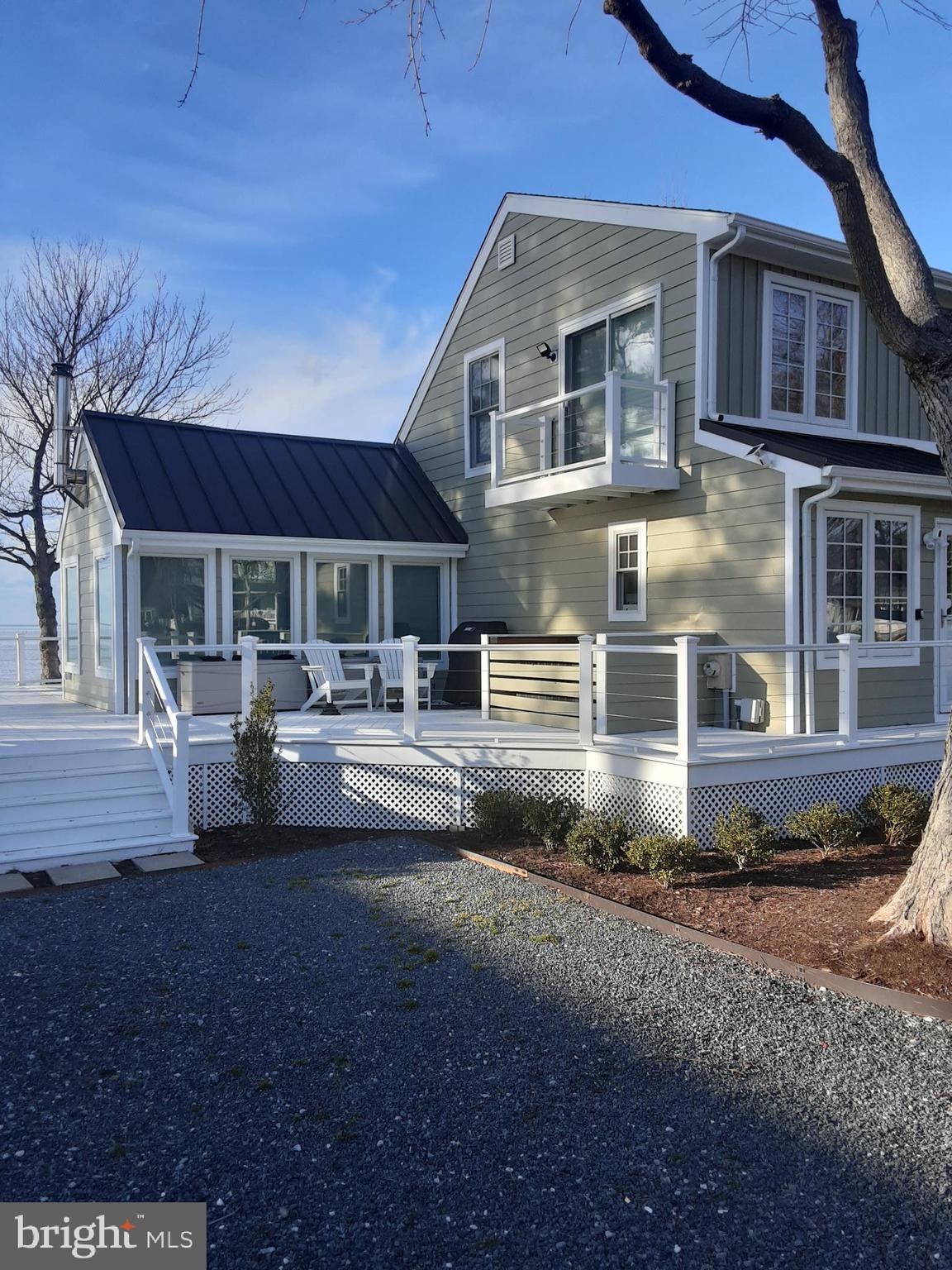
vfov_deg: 63.4
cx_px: 476
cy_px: 635
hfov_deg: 49.7
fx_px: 1027
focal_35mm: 28
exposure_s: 1/903
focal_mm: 2.9
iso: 40
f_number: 1.9
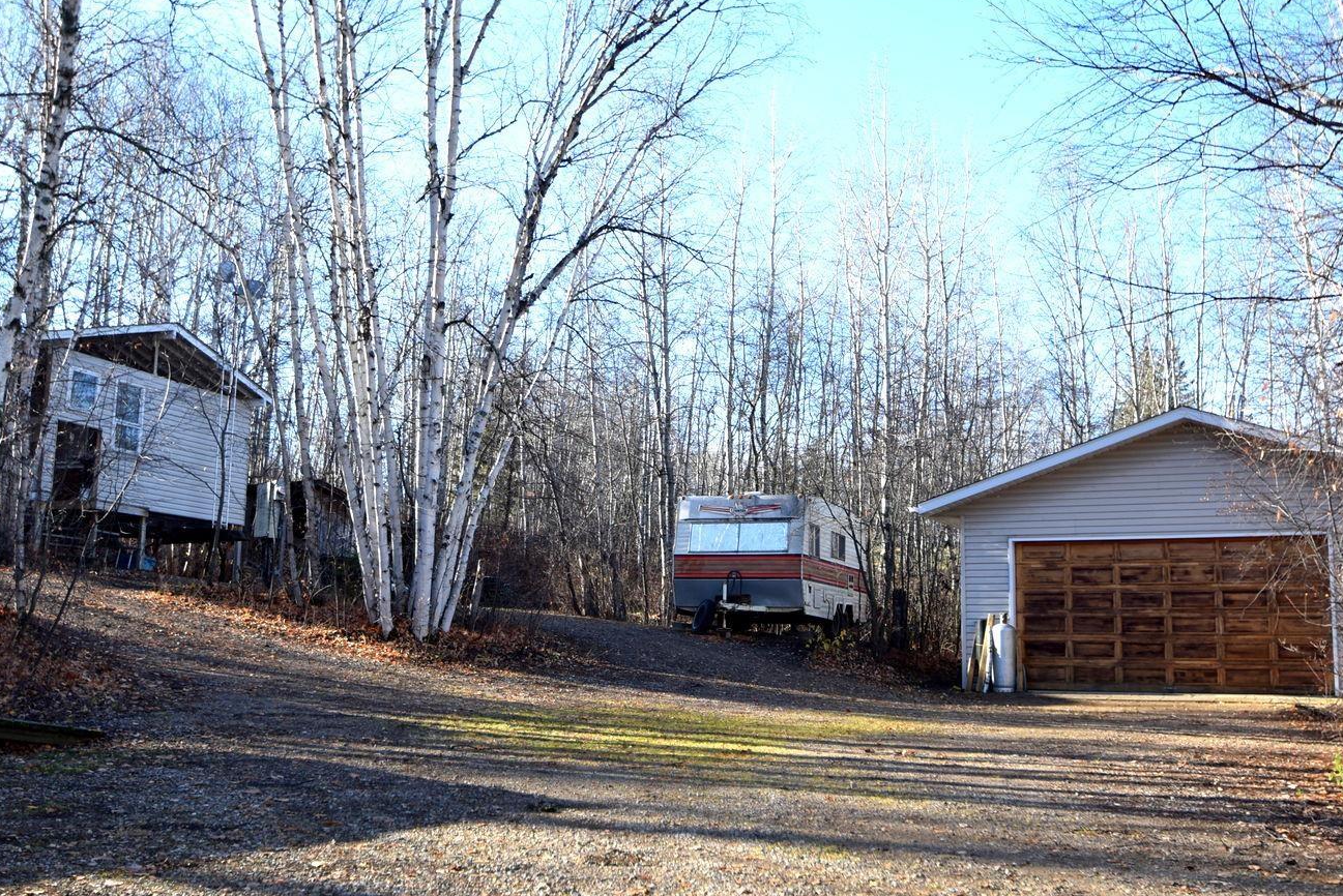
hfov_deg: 51.9
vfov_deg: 36.0
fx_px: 1381
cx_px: 675
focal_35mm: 37
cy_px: 439
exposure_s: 1/125
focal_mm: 20
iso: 100
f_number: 5.6
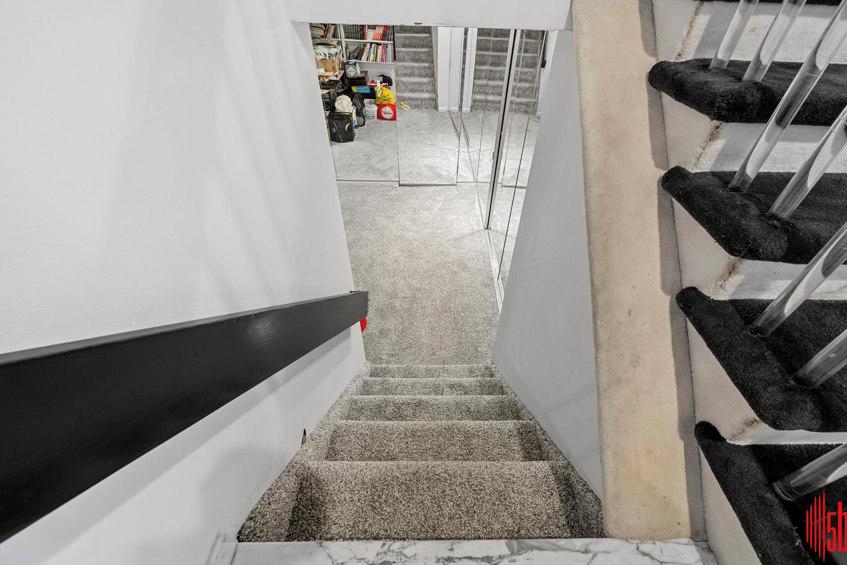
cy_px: 283
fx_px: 353
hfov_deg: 100.3
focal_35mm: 15
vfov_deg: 77.3
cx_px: 440
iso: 800
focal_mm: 14
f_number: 8
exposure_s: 1.3
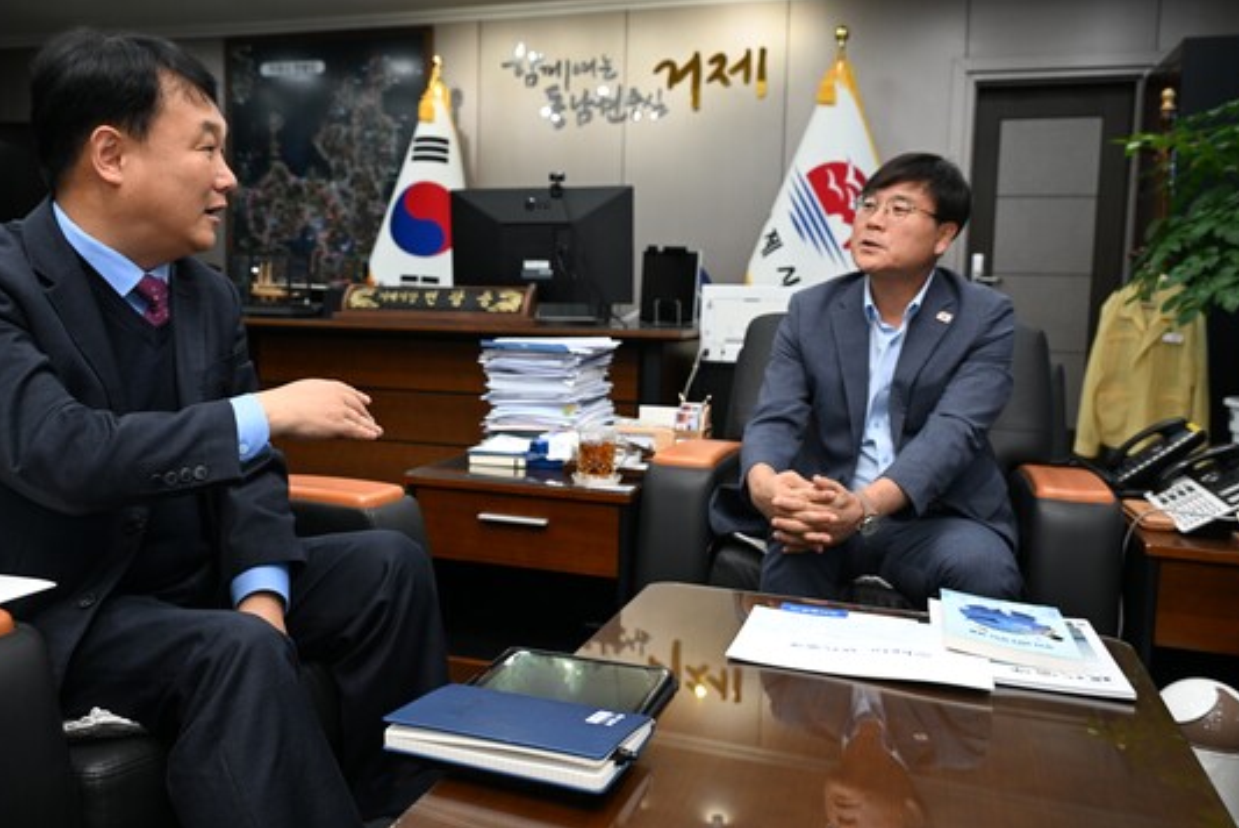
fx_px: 930
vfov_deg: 48.0
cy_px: 386
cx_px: 595
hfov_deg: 67.3
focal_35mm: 27
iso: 450
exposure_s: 1/125
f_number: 4
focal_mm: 24
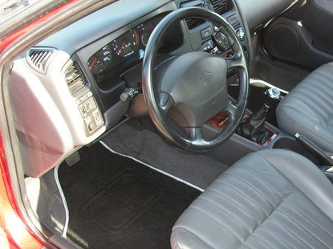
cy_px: 125
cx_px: 233
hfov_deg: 35.1
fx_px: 519
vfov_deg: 27.0
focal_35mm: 54
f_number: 2.8
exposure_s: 1/44.7
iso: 50
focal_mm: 5.8
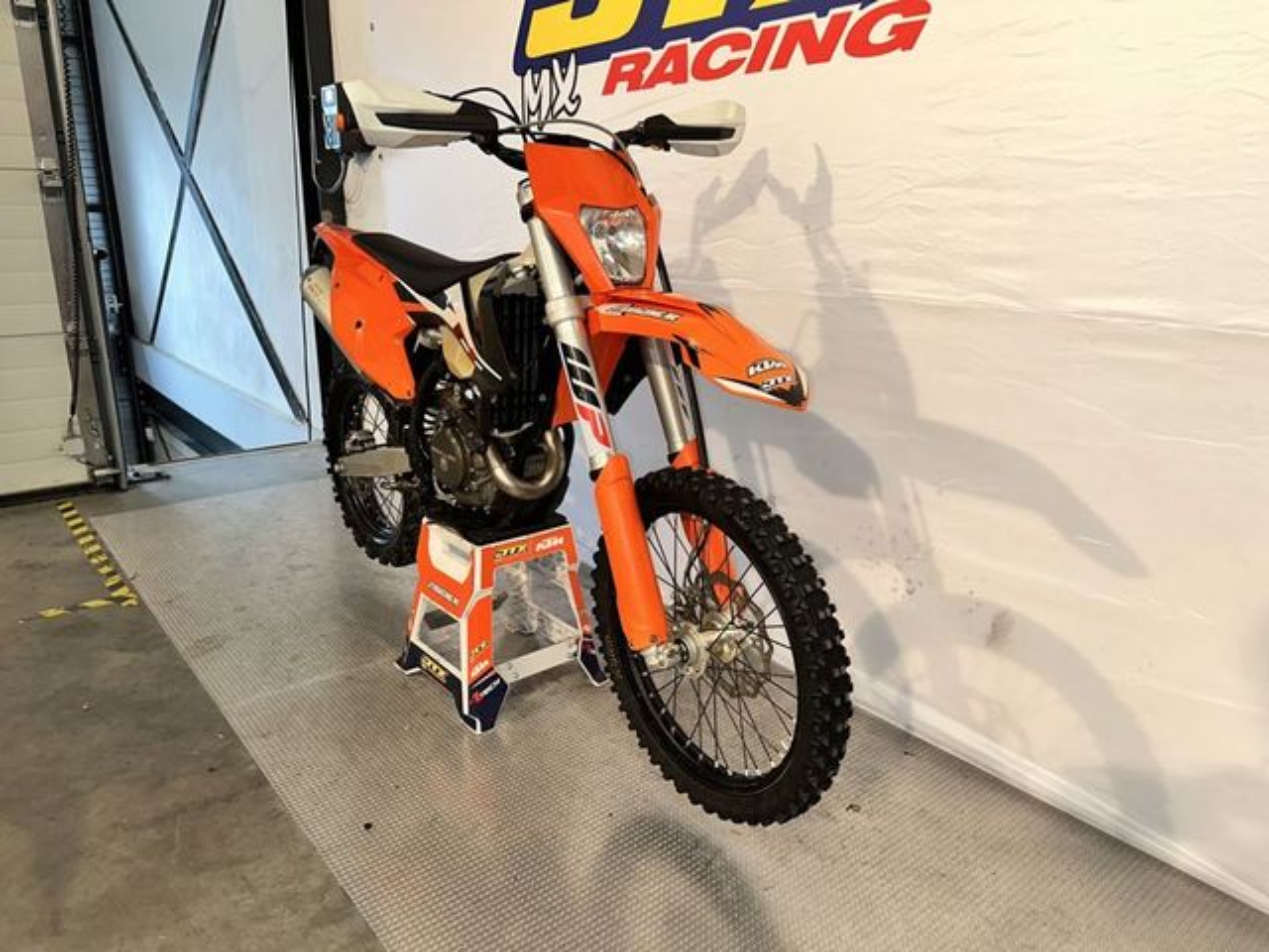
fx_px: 880
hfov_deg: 71.6
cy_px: 476
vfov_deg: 56.8
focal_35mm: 24
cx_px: 634
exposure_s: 1/30
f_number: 1.78
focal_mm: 6.86
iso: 64
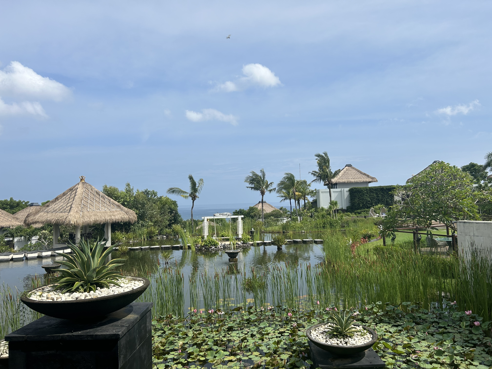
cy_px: 184
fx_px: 370
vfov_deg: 53.1
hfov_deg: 67.3
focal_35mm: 26
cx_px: 246
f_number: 1.5
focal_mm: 5.7
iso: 50
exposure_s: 1/6211
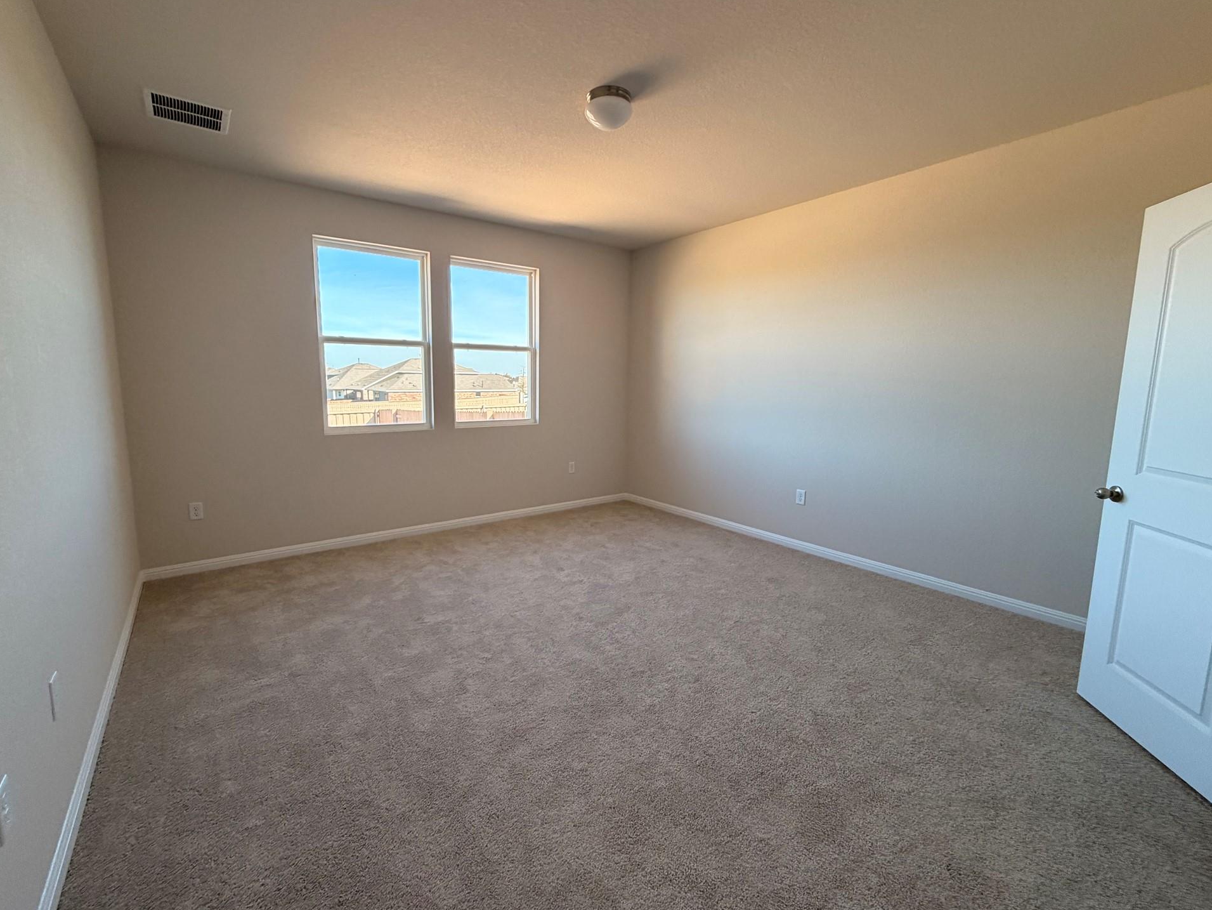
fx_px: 525
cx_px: 594
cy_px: 449
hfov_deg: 98.1
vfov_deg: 81.8
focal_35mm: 15
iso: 160
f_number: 2.2
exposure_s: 1/121
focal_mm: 2.22
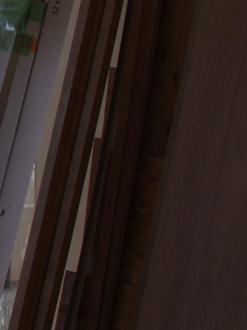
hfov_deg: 7.3
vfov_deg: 10.2
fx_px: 1836
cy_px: 77
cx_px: -310
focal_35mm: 193
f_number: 9
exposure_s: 1/100
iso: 400
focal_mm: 30
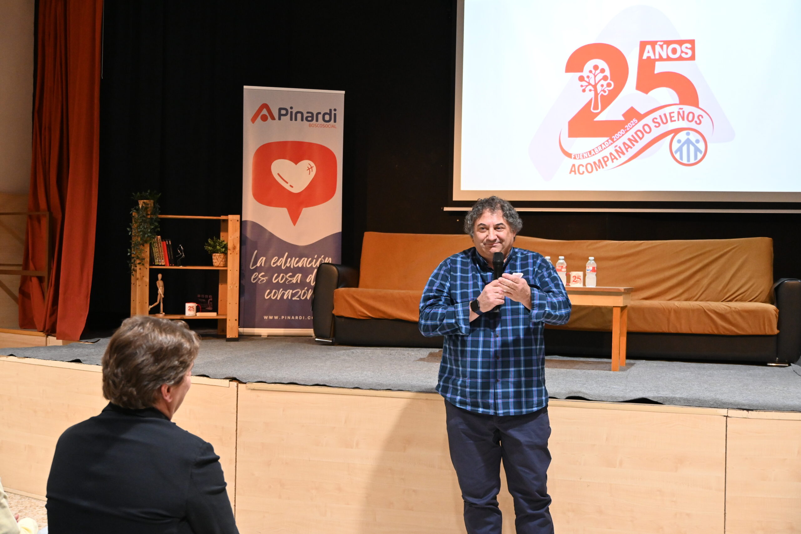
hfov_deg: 41.7
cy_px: 267
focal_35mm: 47
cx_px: 400
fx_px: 1051
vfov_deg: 28.5
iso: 2200
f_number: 4
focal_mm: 31.5
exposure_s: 1/125
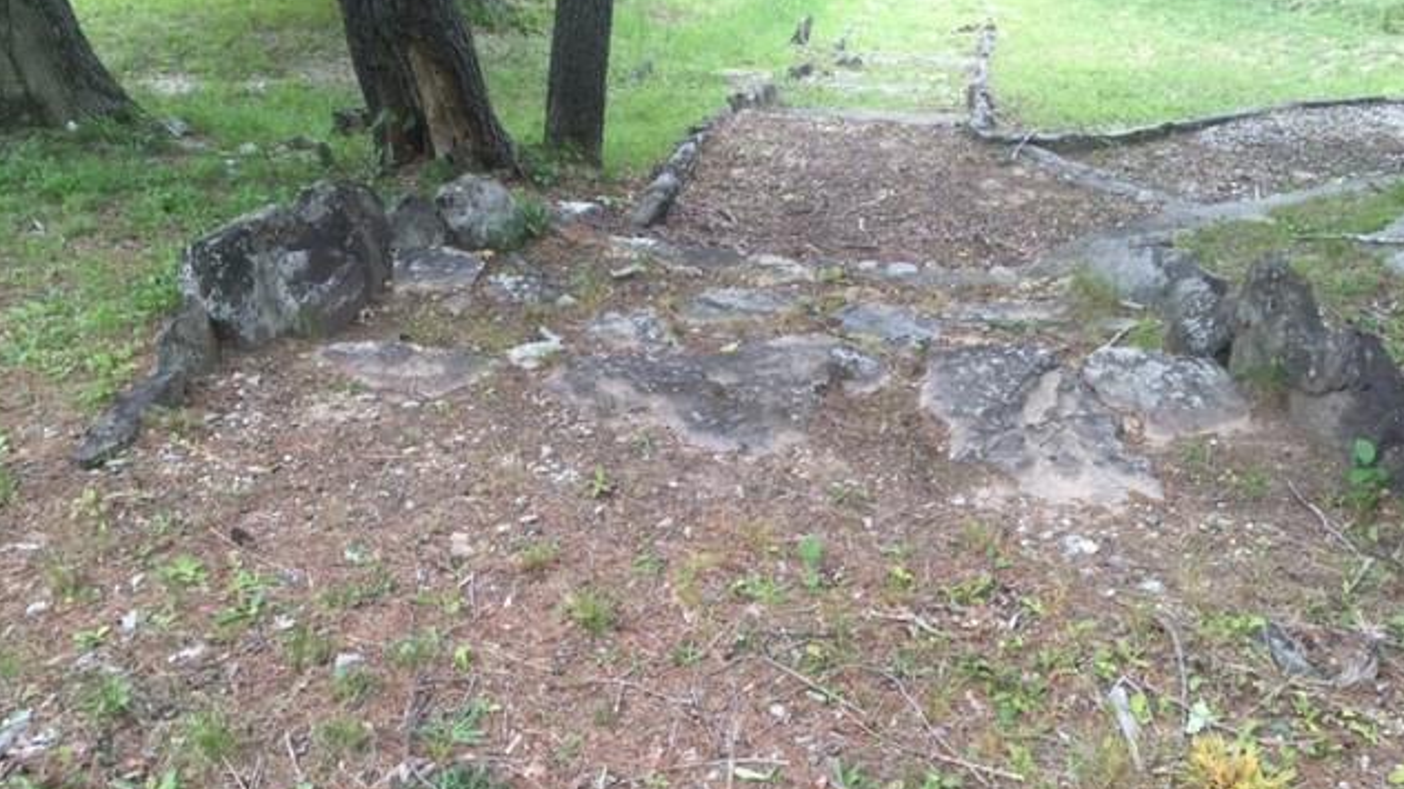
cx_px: 702
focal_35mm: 32
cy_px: 391
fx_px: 1191
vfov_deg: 36.6
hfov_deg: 61.0
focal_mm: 4.15
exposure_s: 1/168
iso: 32
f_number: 2.2
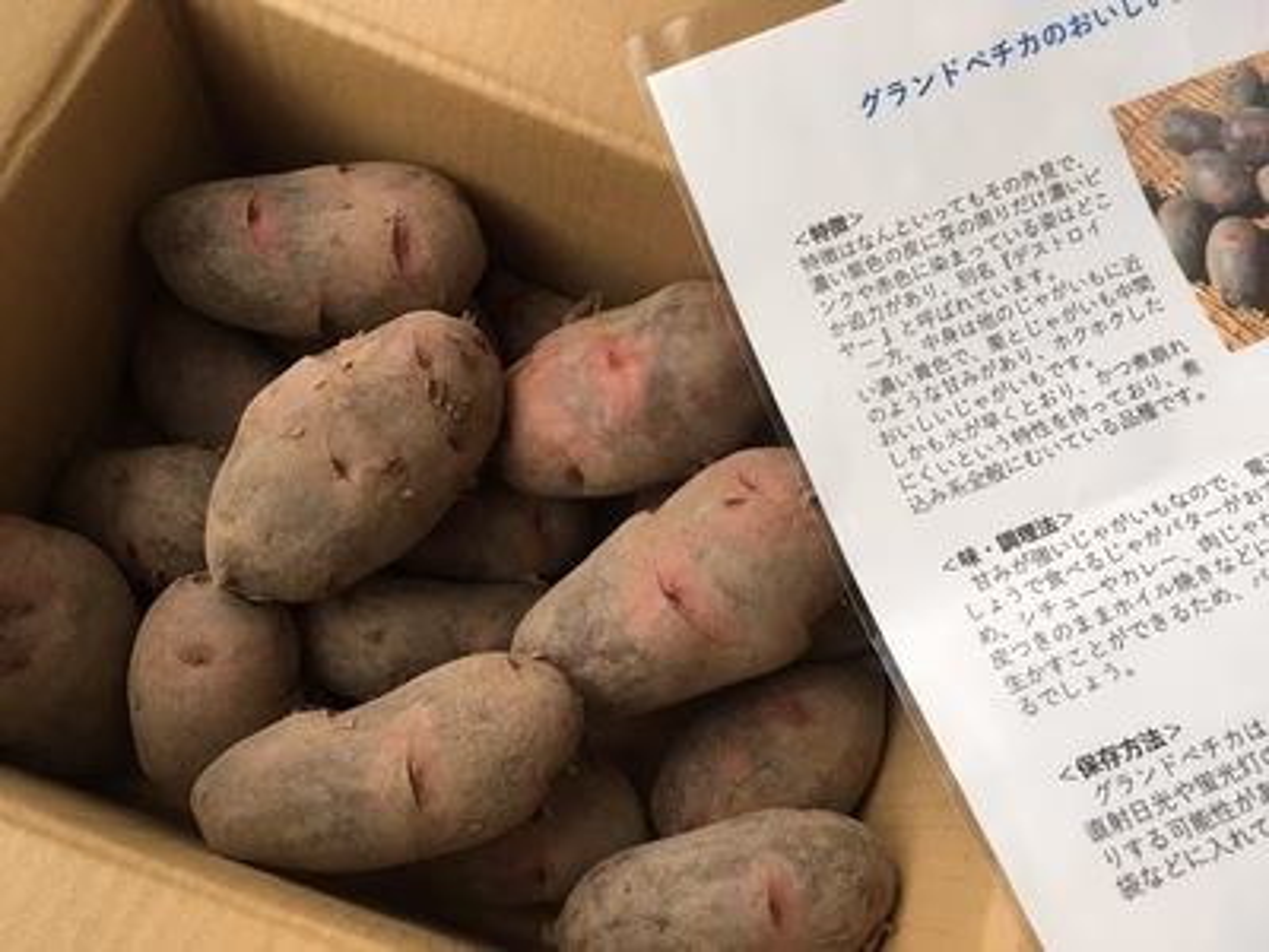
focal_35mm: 29
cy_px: 476
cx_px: 634
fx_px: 1063
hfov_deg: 61.7
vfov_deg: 48.2
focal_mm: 4.15
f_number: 2.2
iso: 100
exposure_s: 1/30
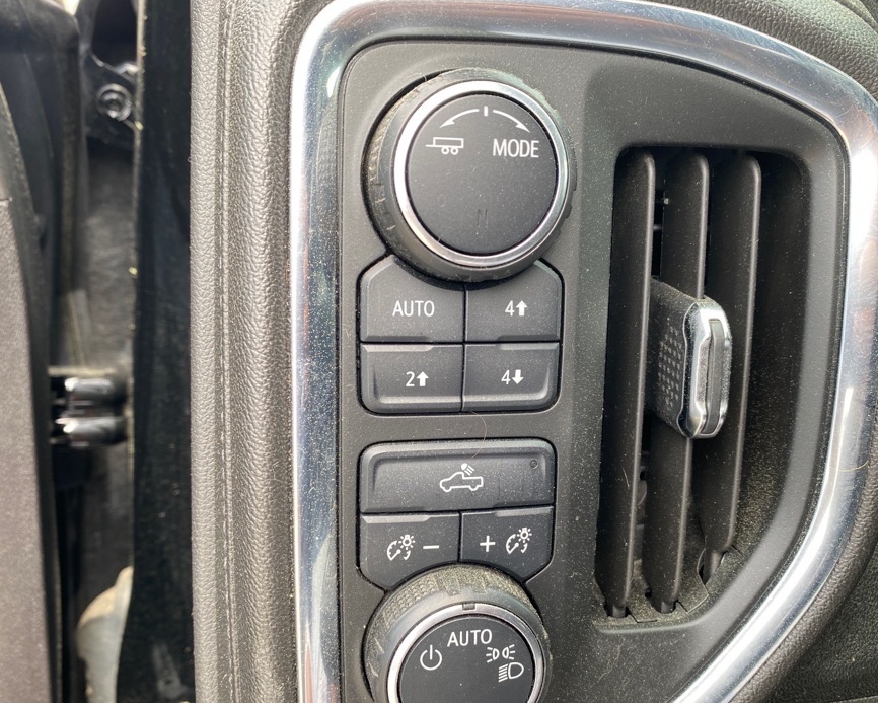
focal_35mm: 30
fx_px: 780
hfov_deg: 58.8
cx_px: 439
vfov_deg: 48.4
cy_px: 384
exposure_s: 1/122
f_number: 1.8
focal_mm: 4.25
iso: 64
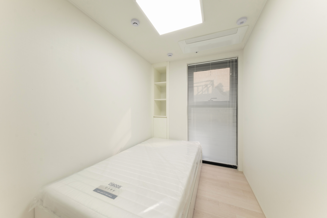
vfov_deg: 90.0
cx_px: 164
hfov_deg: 112.6
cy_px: 109
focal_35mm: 12
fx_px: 109
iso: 160
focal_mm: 8
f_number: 16
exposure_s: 1/4
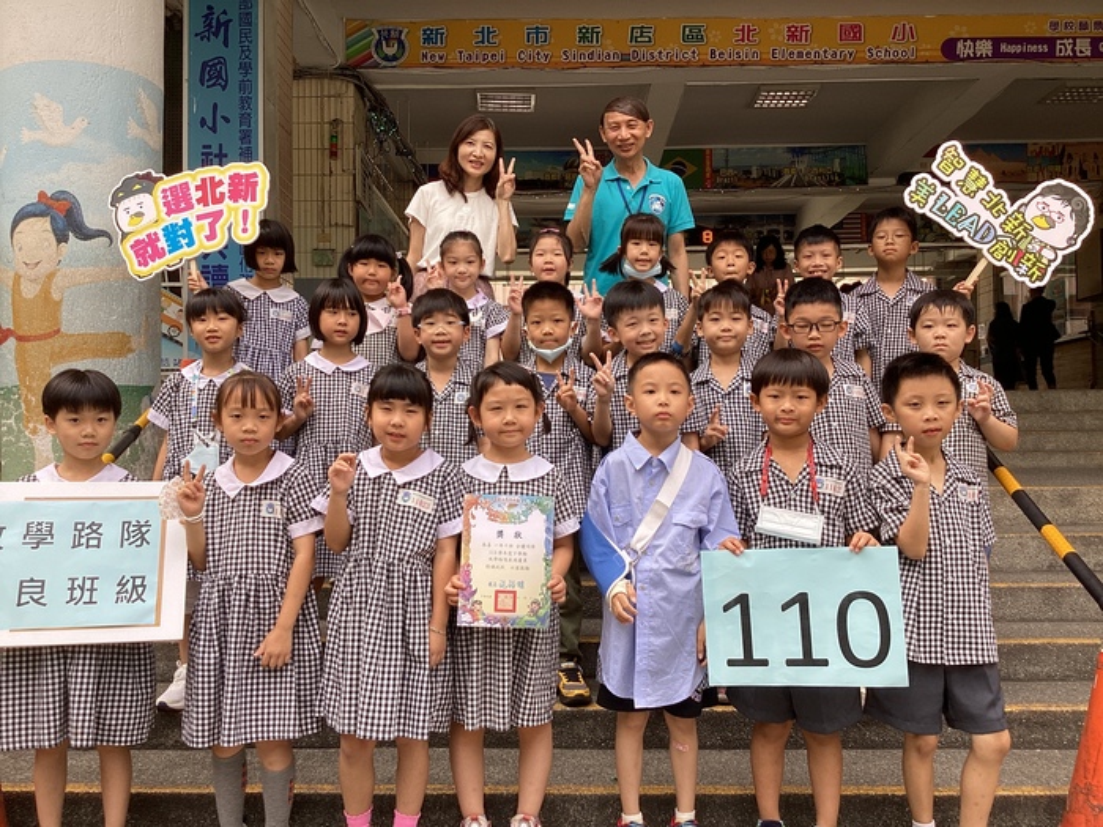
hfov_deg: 58.4
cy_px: 414
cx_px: 552
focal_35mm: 31
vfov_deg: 45.4
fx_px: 988
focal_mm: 3.3
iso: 25
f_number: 2.4
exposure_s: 1/134
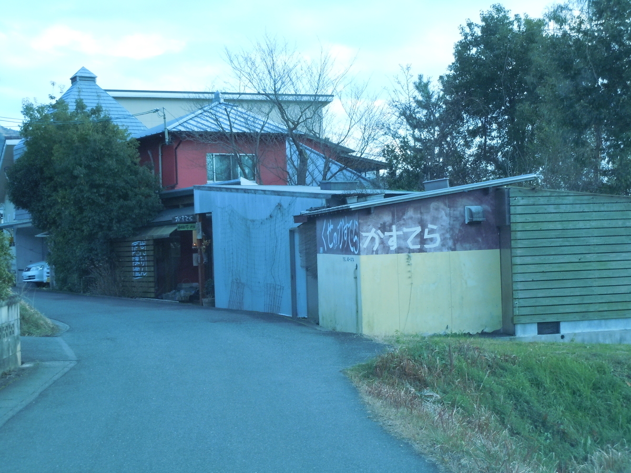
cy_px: 236
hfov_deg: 30.7
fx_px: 1148
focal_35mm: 63
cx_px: 316
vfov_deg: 23.3
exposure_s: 1/125
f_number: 5
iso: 320
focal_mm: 11.2
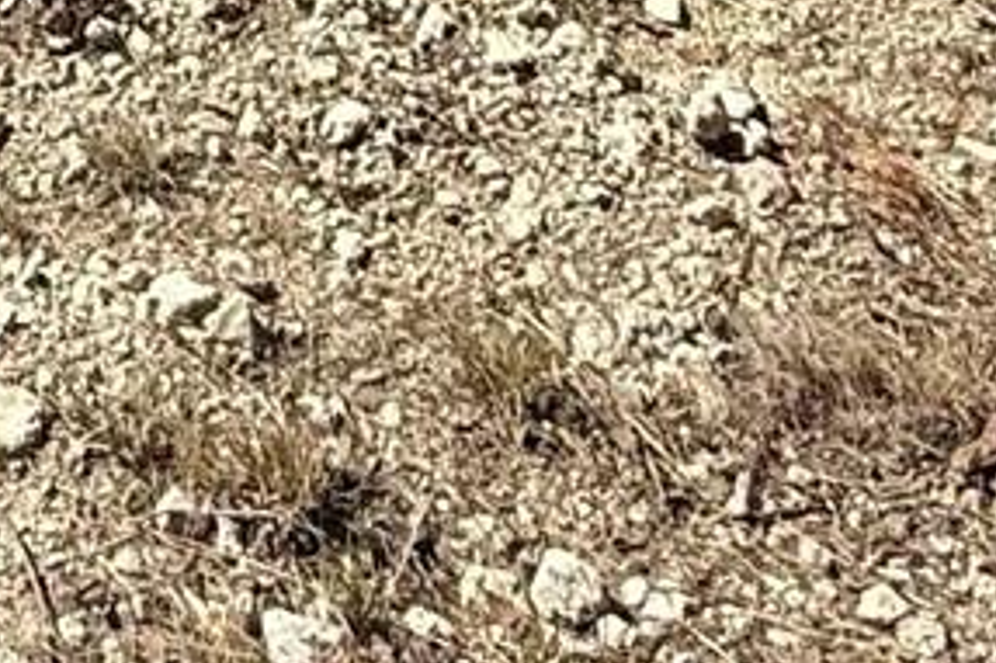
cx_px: -382
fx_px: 2876
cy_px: -1329
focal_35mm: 104
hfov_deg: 18.0
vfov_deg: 9.9
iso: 50
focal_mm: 2.22
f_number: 2.2
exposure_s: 1/1848
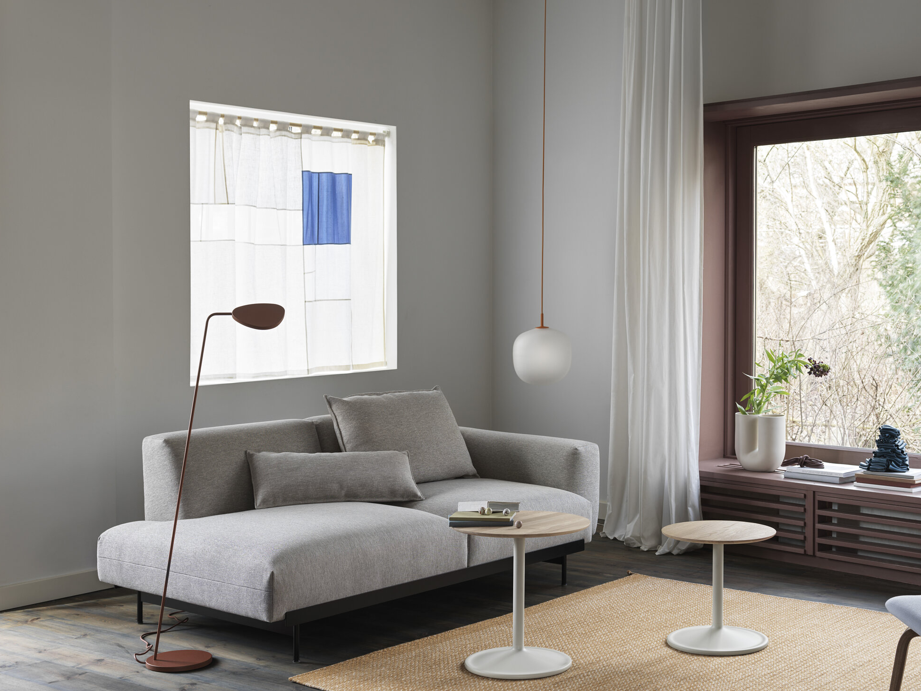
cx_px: 584
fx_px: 1330
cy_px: 408
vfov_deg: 29.0
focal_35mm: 50
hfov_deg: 37.9
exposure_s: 1/4
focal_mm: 50
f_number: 8
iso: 100
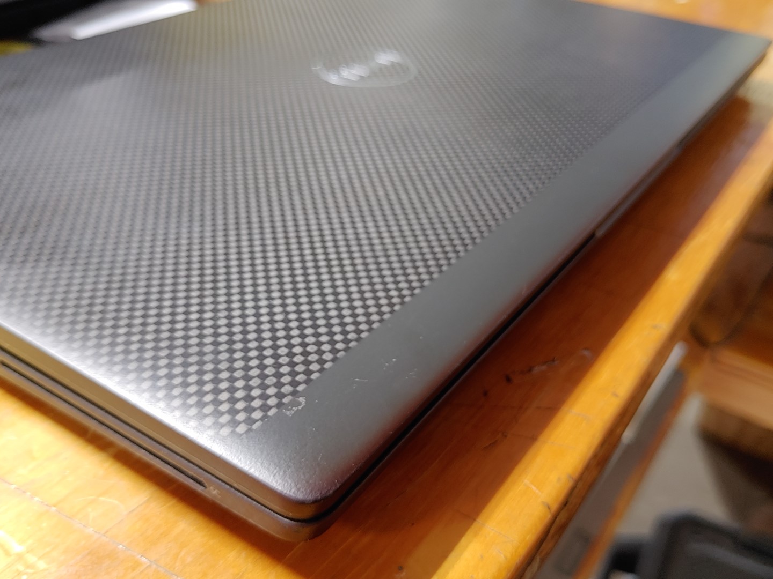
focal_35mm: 33
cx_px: 386
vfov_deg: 42.9
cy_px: 290
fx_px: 737
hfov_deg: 55.4
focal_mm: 4.36
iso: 150
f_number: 1.8
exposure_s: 1/39
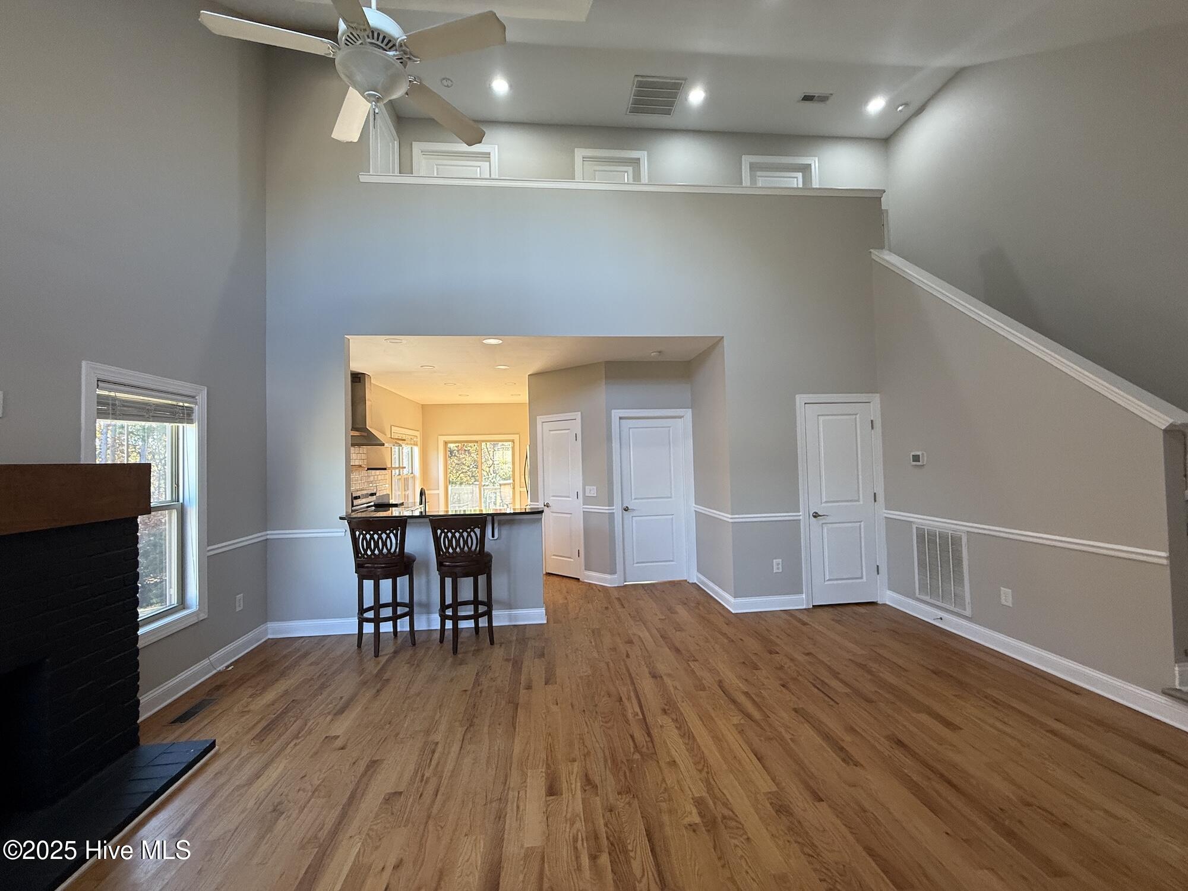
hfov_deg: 102.1
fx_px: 480
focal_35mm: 14
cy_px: 446
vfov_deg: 85.7
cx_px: 594
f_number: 2.2
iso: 200
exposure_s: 1/120
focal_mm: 2.22
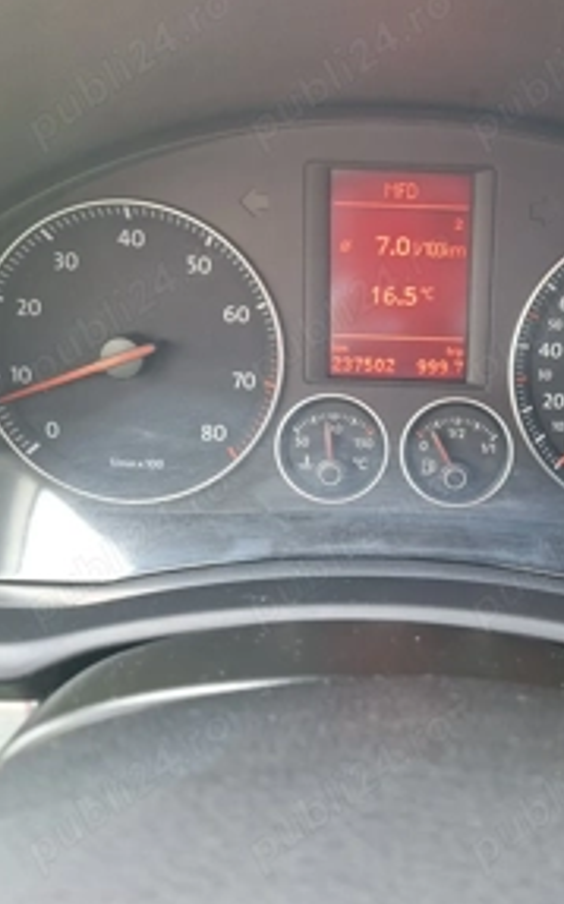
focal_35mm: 34
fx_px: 837
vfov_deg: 56.3
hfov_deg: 35.9
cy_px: 359
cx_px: 460
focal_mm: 5.54
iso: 200
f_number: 1.8
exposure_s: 1/100
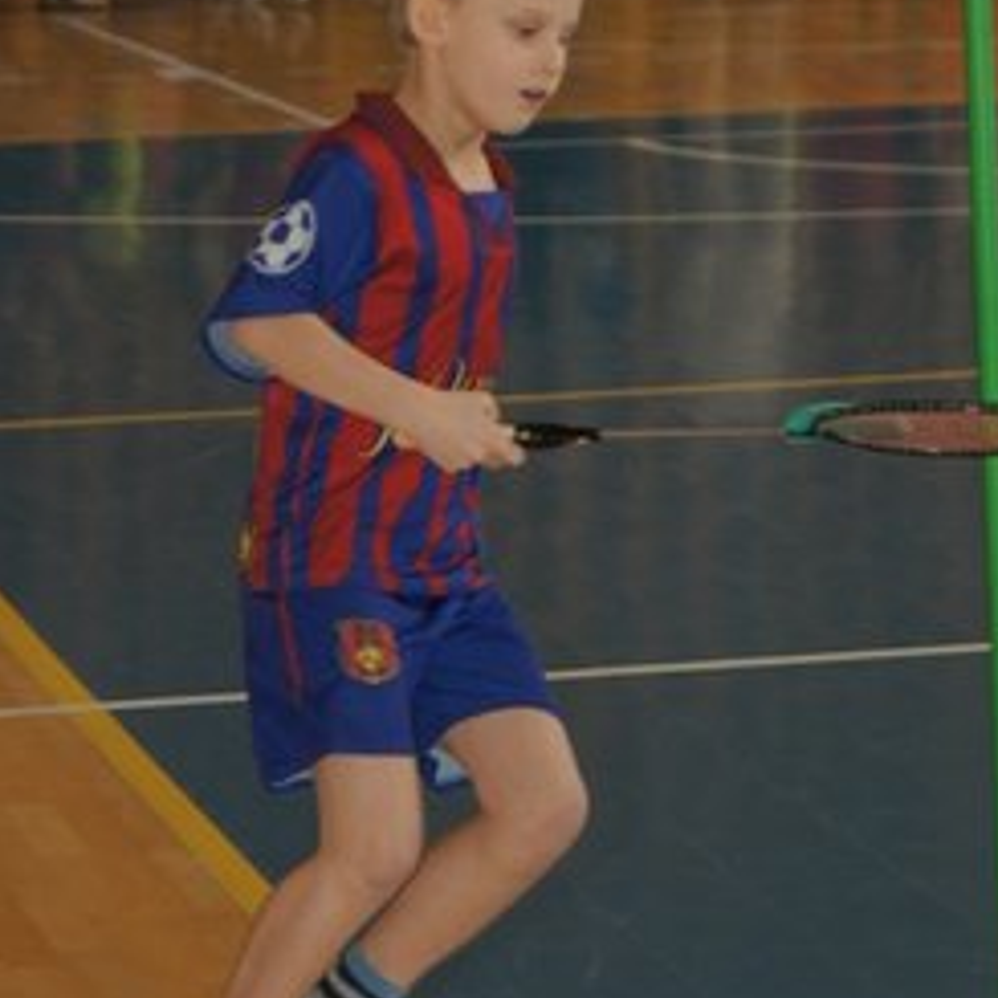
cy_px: 403
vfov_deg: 8.7
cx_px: 607
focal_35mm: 200
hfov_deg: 8.7
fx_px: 6524
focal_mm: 70
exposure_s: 1/160
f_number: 4
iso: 400
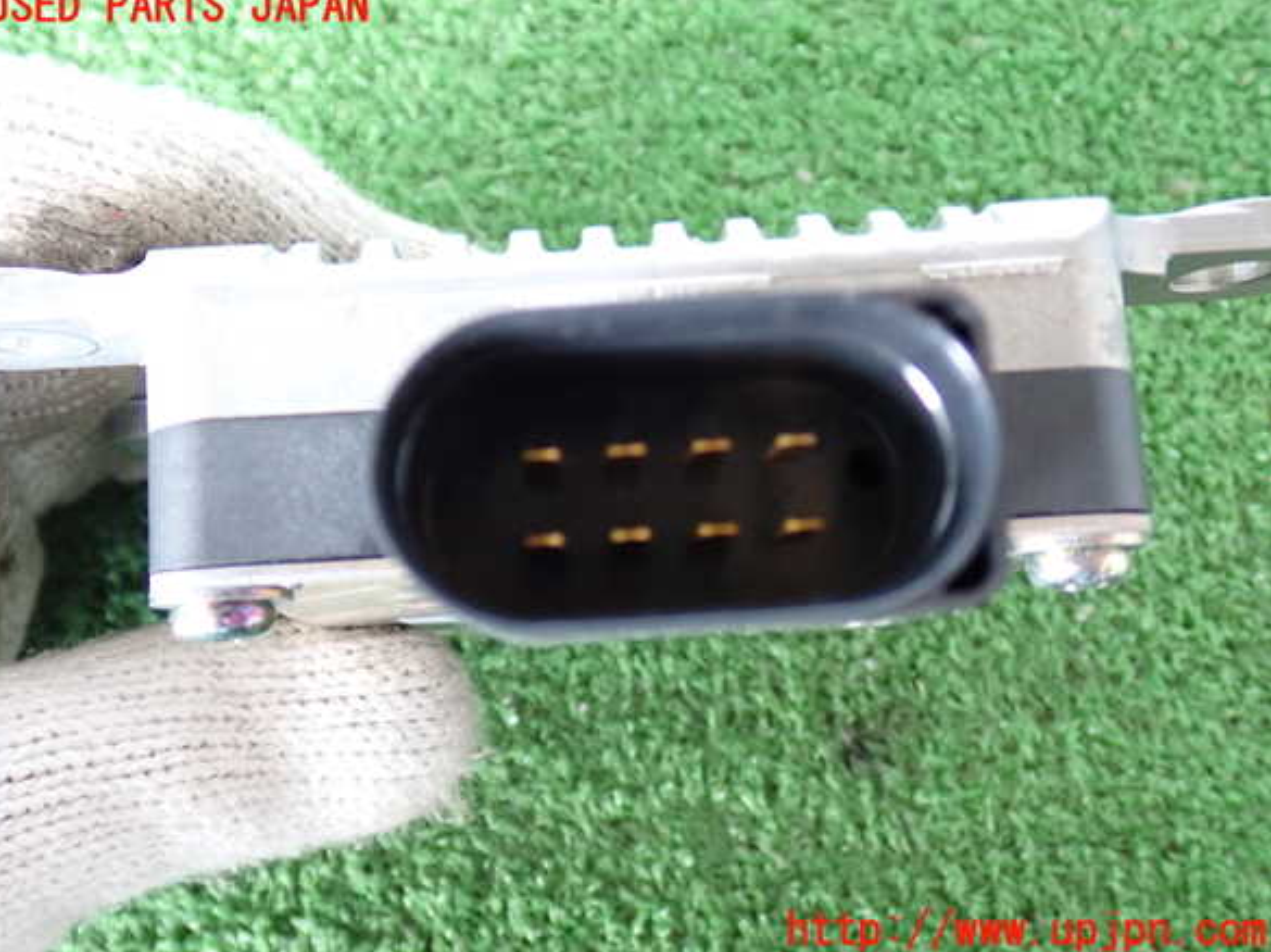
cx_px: 626
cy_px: 469
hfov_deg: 47.9
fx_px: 1431
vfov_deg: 36.8
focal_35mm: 39
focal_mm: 6.83
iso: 800
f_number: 2.7
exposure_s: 1/40
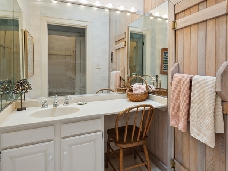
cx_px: 127
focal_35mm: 24
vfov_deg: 56.4
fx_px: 158
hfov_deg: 71.4
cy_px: 70
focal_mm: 17
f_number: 8
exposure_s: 1/50
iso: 500
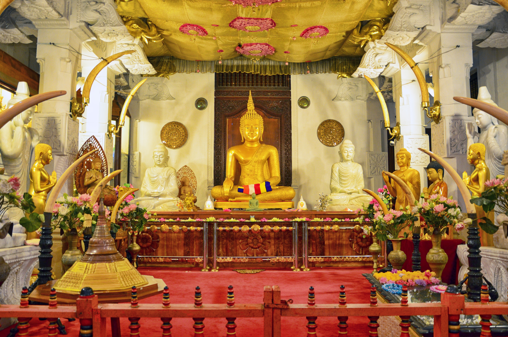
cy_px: 168
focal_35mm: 27
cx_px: 254
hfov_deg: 67.5
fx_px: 380
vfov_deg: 47.7
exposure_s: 1/10
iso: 640
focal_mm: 18
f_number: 3.5
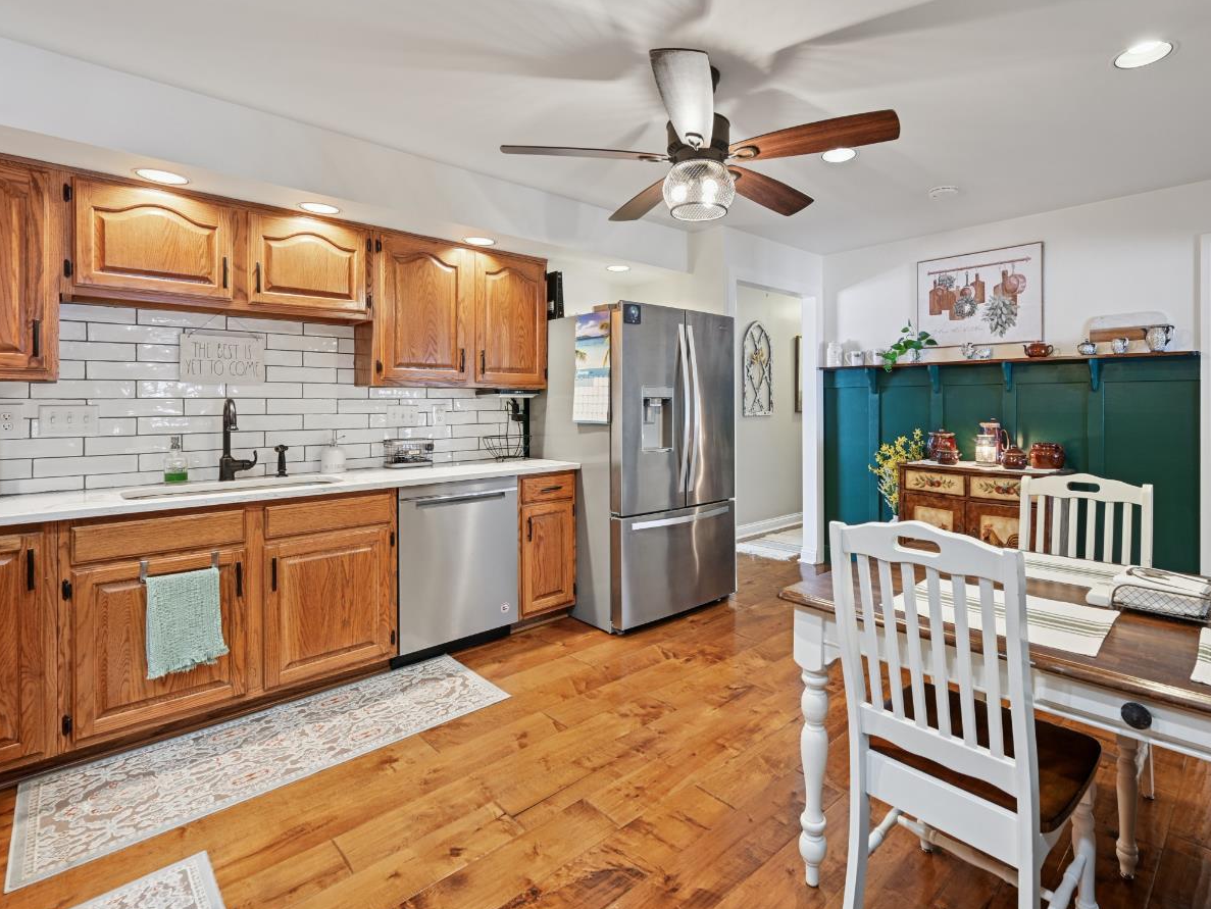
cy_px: 418
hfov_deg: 90.4
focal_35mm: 17
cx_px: 695
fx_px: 595
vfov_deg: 74.6
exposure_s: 1/5
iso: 400
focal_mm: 14
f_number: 8
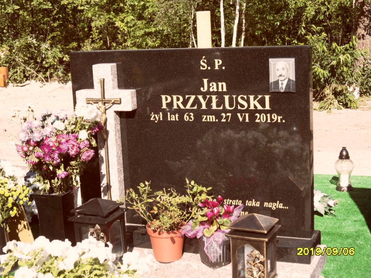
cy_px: 139
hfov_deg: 32.2
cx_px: 186
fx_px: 643
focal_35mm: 60
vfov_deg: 24.4
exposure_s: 1/500
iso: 80
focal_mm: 10.3
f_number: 4
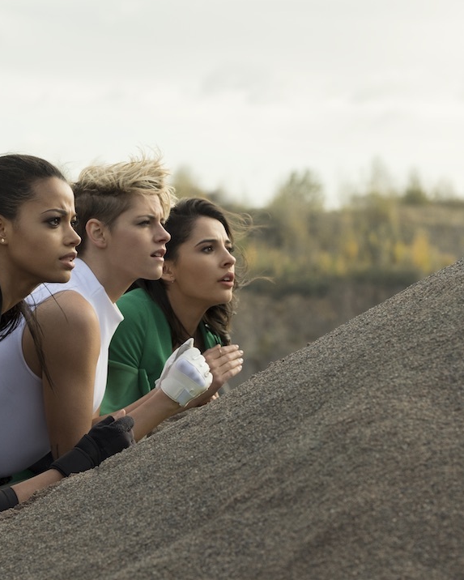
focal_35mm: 191
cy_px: 289
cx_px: 147
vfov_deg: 10.1
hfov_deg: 8.1
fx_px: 3278
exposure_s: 1/320
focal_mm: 90
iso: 200
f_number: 5.6
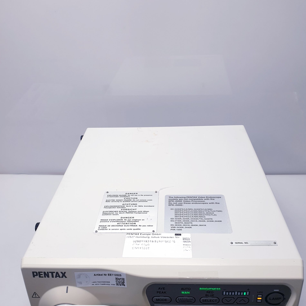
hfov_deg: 52.5
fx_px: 310
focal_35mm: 31
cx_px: 155
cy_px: 186
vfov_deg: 52.1
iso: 80
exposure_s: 1/100
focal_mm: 4.3
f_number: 2.4
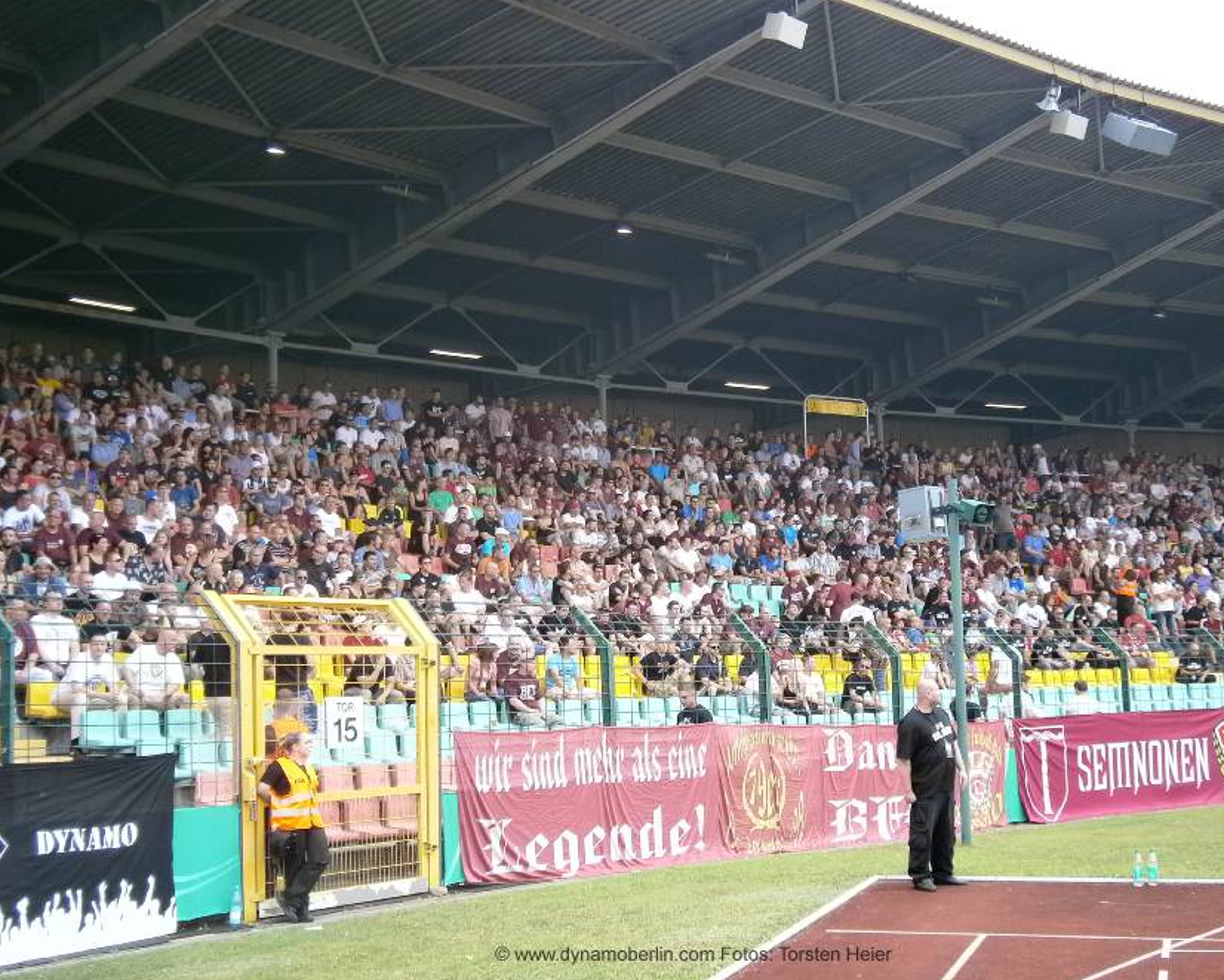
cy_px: 493
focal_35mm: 50
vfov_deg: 30.3
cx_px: 656
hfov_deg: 37.3
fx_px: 1811
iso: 80
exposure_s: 1/100
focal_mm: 8.3
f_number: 3.4
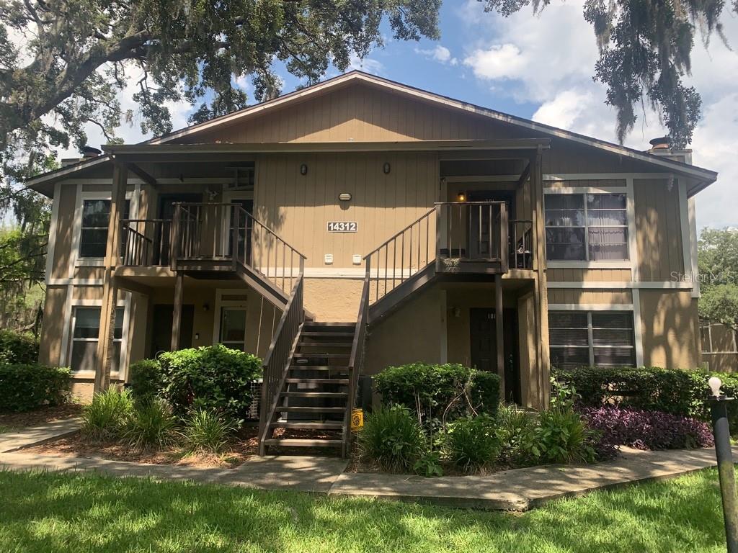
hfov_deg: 67.3
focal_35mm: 26
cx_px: 369
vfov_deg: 53.1
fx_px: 554
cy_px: 276
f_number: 1.8
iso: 25
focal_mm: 4.25
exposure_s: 1/1992
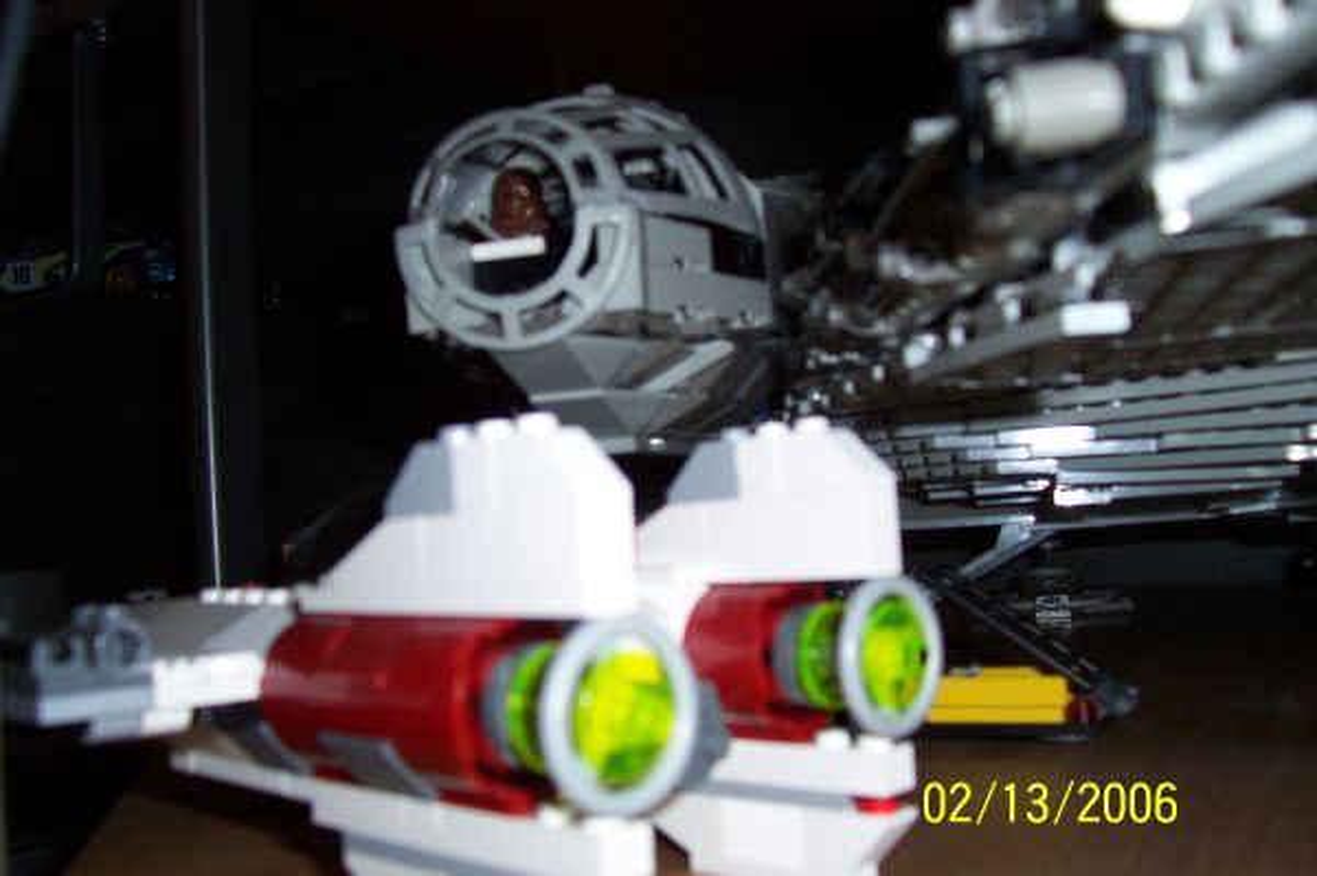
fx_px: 1243
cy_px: 438
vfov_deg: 38.8
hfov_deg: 55.8
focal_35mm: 34
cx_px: 658
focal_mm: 5.6
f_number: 2.7
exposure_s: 1/60
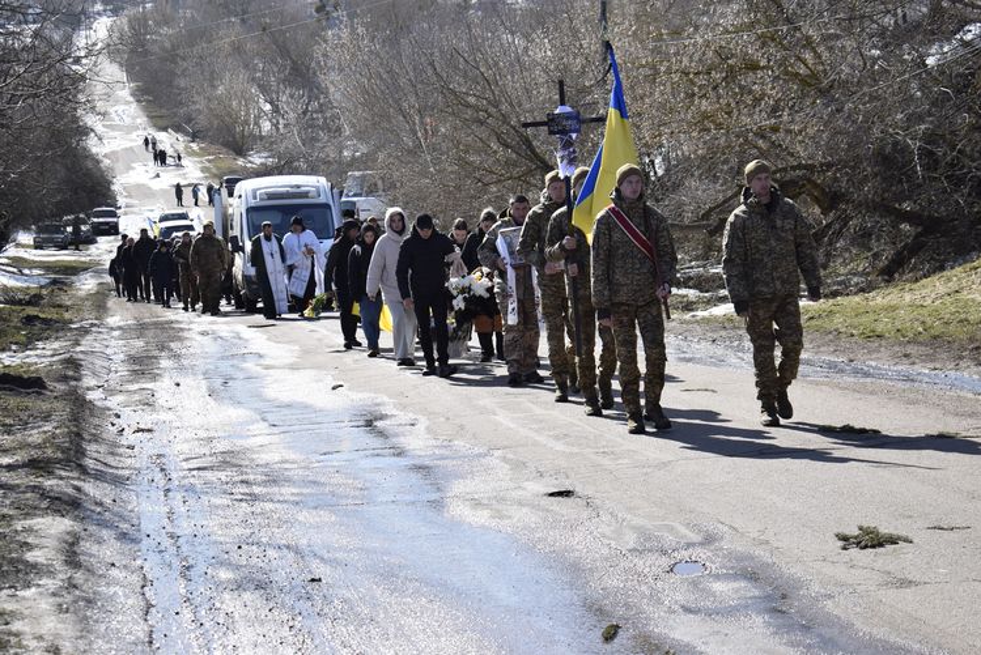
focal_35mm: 82
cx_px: 490
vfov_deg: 16.6
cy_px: 328
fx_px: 2249
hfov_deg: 24.6
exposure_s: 1/640
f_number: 5.6
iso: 200
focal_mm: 55
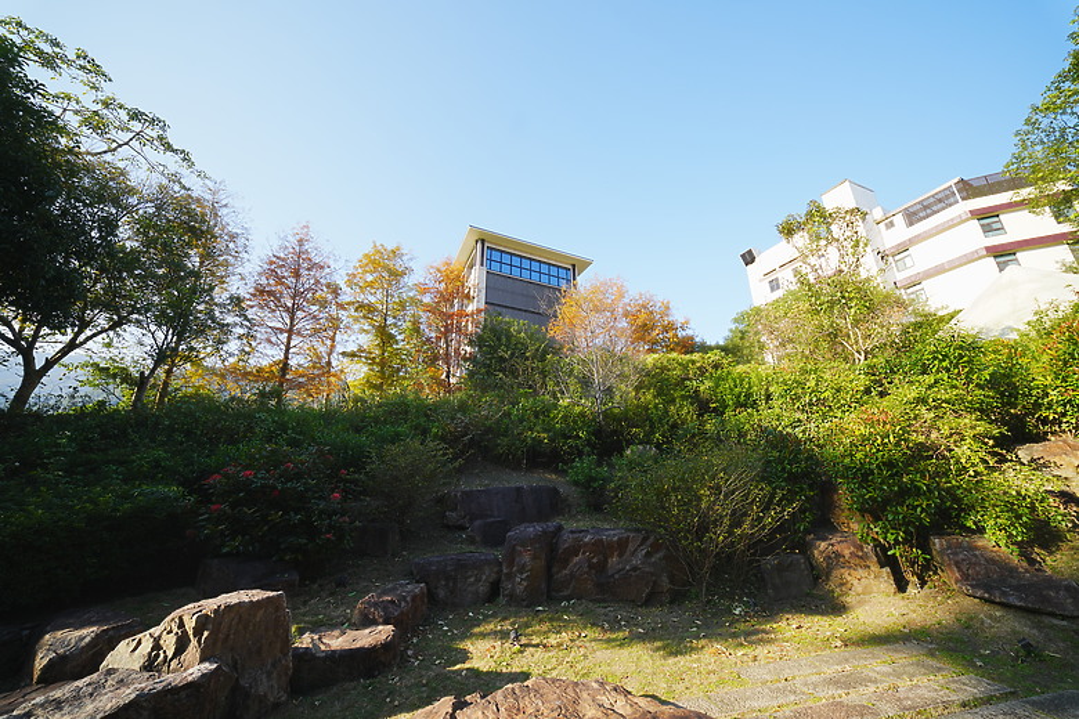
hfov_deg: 112.6
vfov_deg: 90.0
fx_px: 360
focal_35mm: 12
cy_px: 360
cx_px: 540
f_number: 5.6
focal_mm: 12
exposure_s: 1/400
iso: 250
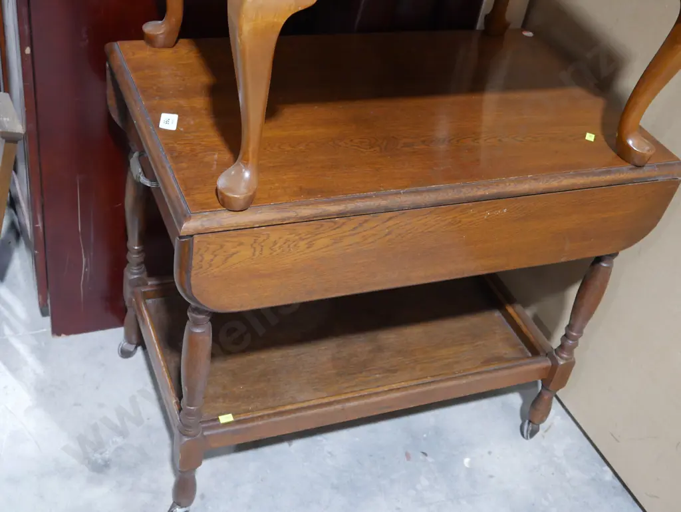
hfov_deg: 41.2
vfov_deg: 31.5
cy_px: 256
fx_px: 905
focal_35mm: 46
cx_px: 340
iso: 1600
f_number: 5.1
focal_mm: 23
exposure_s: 1/60
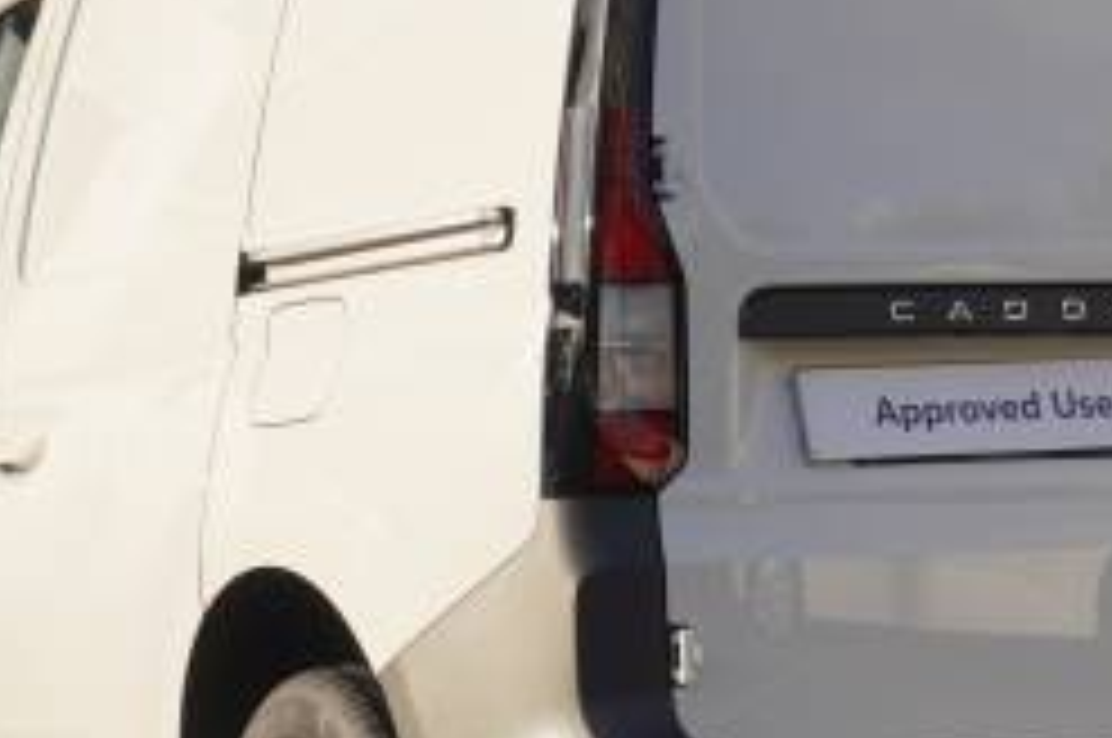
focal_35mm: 159
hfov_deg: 12.9
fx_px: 4914
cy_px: 418
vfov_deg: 8.6
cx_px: 702
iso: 100
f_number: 6.7
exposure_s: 1/125
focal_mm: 41
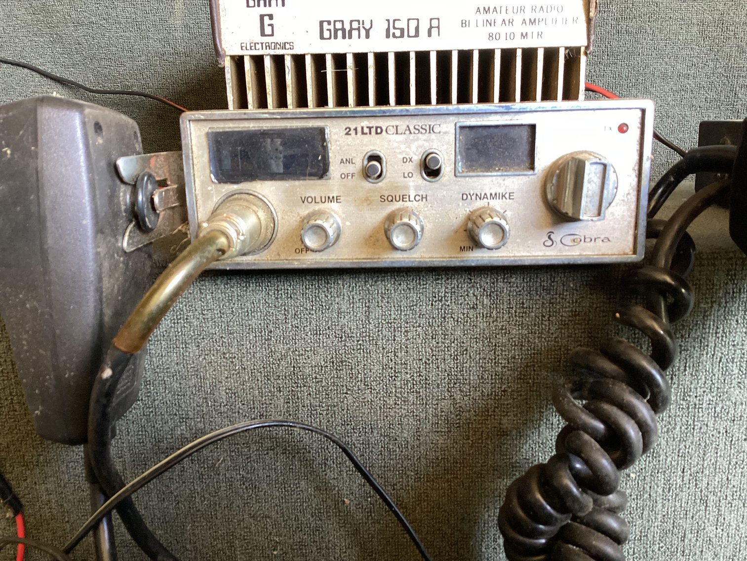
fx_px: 669
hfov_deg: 58.3
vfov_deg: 45.4
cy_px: 280
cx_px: 374
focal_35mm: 31
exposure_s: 1/50
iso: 200
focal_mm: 3.3
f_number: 2.4
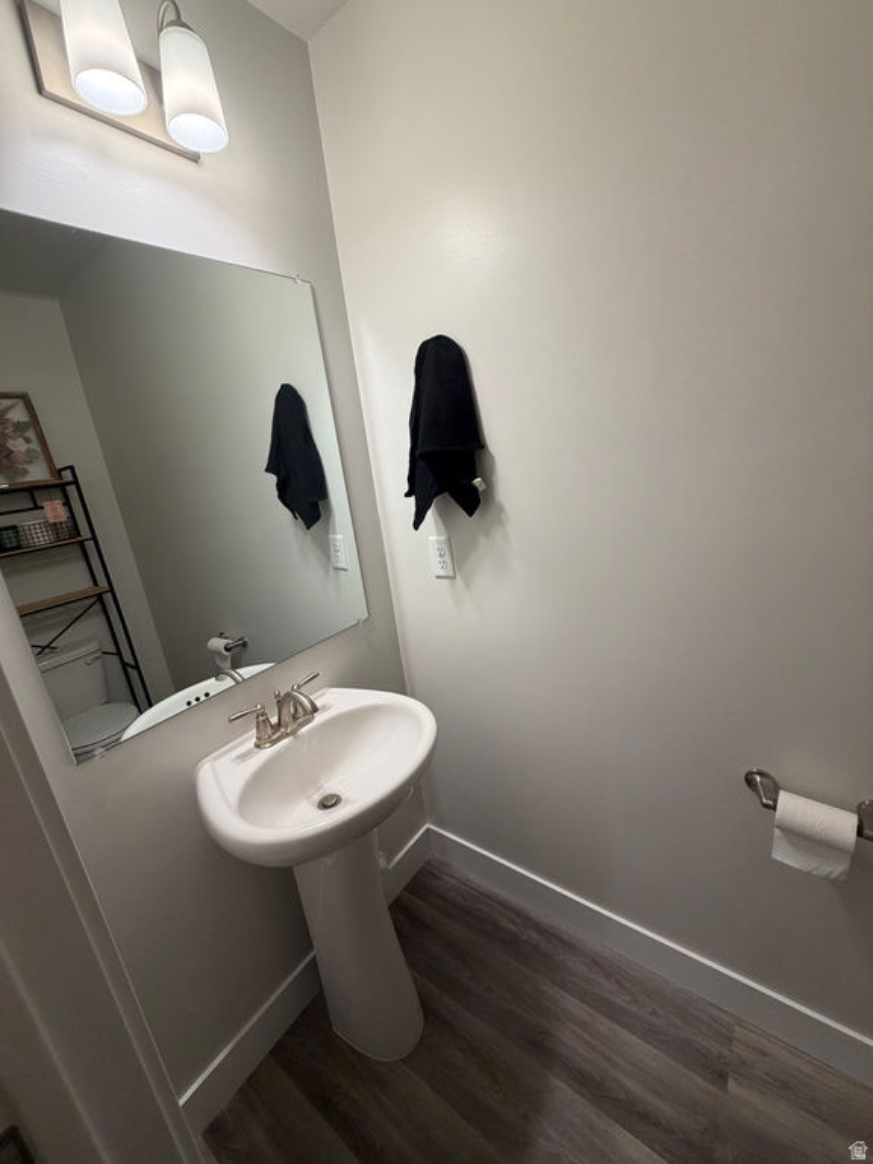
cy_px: 582
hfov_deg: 85.7
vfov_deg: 102.1
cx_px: 436
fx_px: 471
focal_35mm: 14
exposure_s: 1/120
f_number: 2.2
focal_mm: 2.22
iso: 250
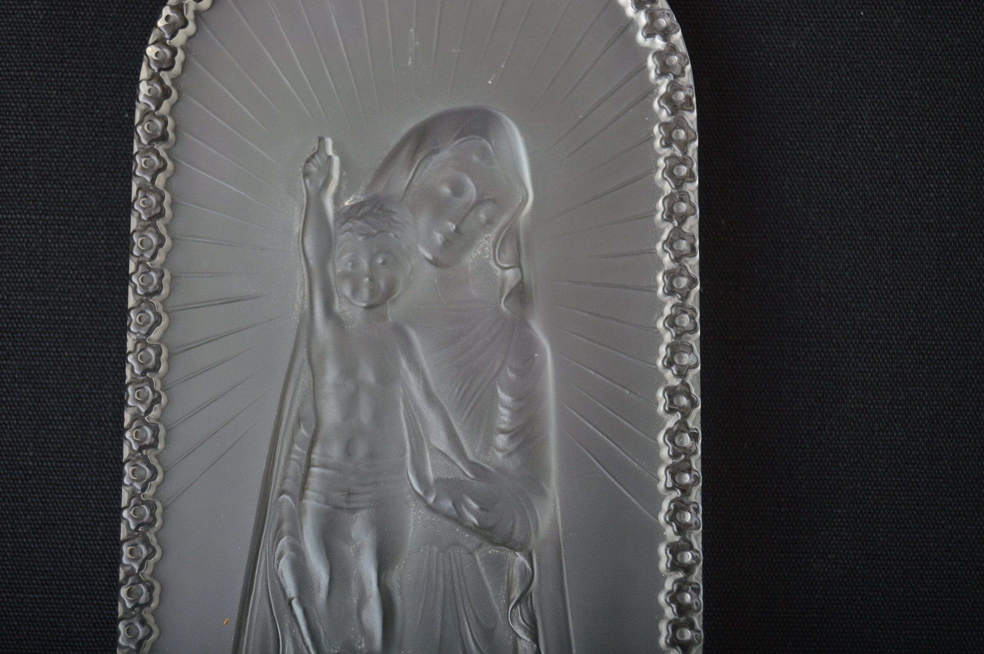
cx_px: 492
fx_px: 2253
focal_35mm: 82
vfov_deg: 16.5
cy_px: 327
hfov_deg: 24.6
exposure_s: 1/200
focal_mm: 55
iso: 200
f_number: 5.6
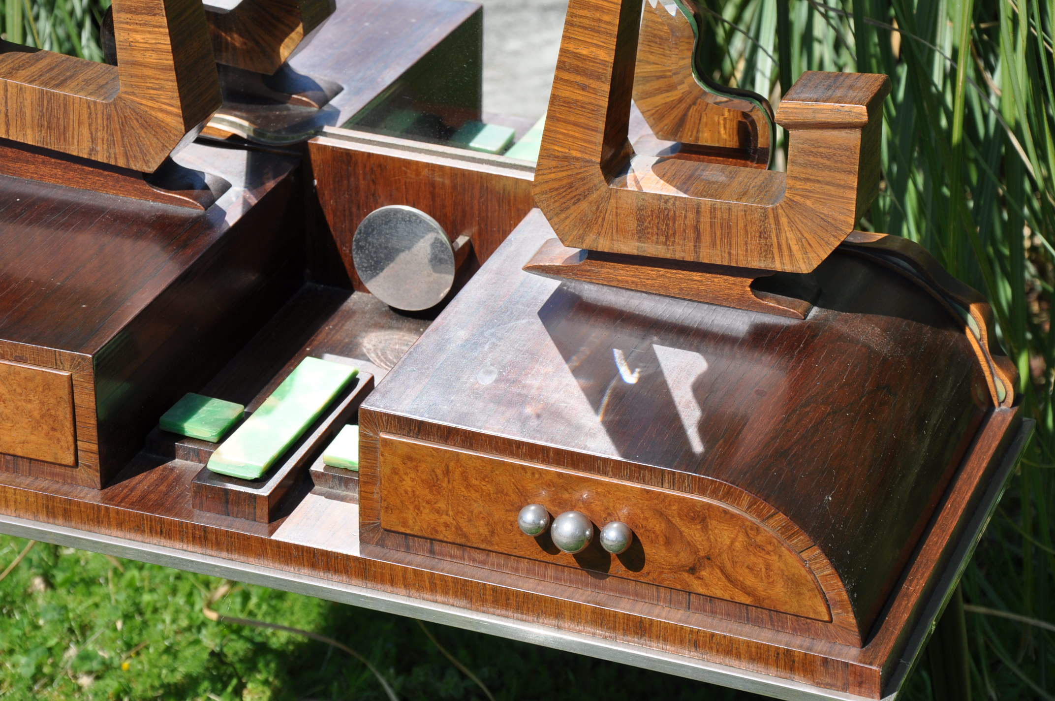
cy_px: 350
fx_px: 3293
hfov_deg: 18.2
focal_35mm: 112
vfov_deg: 12.1
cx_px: 528
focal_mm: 75
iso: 250
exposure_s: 1/400
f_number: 10
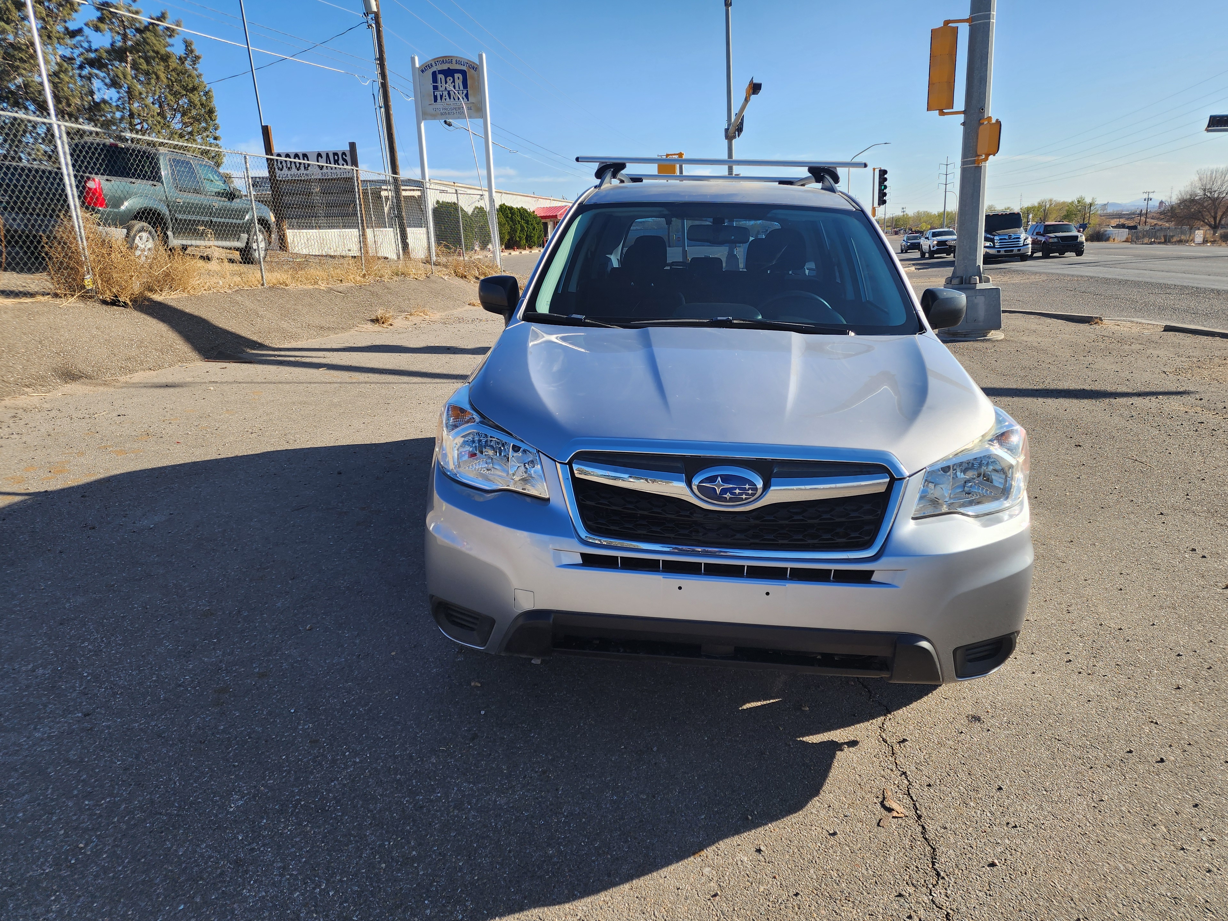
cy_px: 470
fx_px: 851
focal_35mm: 24
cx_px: 630
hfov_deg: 71.6
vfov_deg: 56.8
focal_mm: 6.4
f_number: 1.8
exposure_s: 1/756
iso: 12
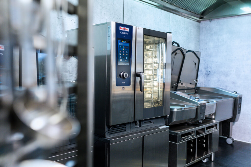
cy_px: 84
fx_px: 244
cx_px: 126
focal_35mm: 35
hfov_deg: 54.4
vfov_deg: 37.9
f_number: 2.8
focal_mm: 35
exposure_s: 1/250
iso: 1600
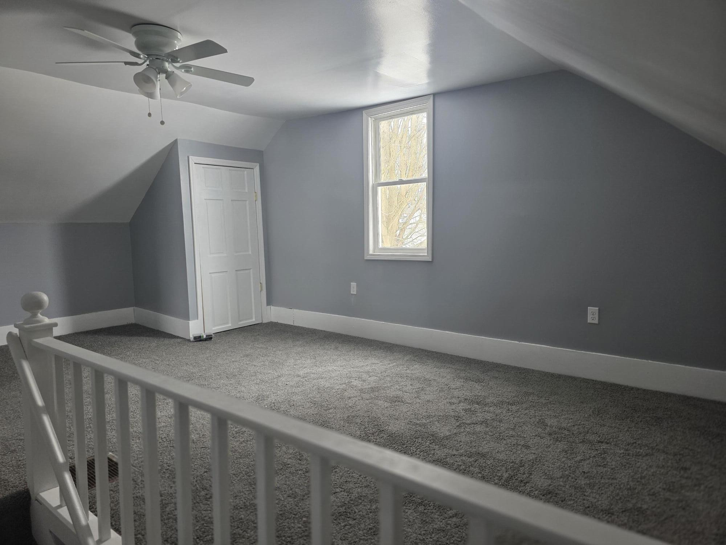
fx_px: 482
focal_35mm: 23
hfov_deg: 73.9
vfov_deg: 58.9
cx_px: 363
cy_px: 272
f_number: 1.7
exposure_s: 1/180
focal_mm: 6.3
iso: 160
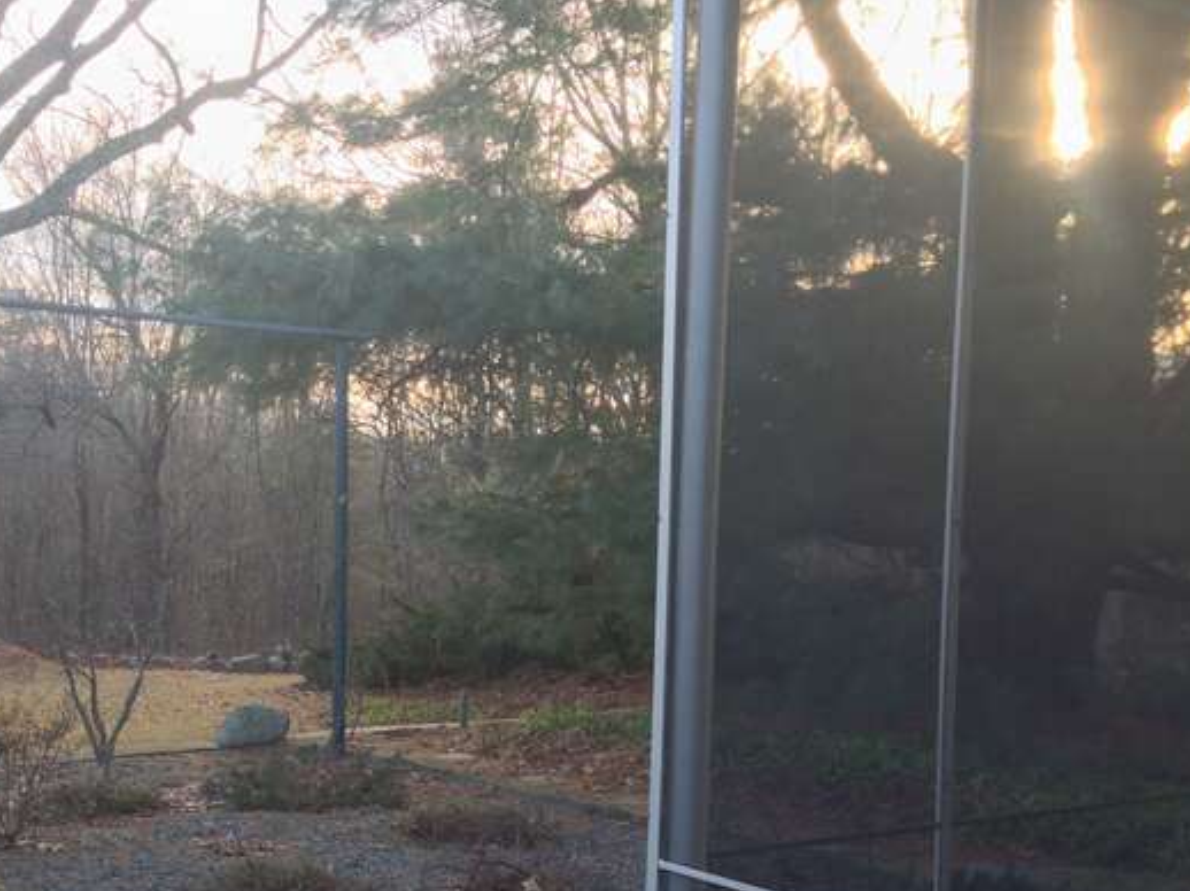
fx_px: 1752
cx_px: 372
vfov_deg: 28.3
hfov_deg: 37.0
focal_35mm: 51
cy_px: 611
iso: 50
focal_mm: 4.12
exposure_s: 1/60
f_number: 2.4
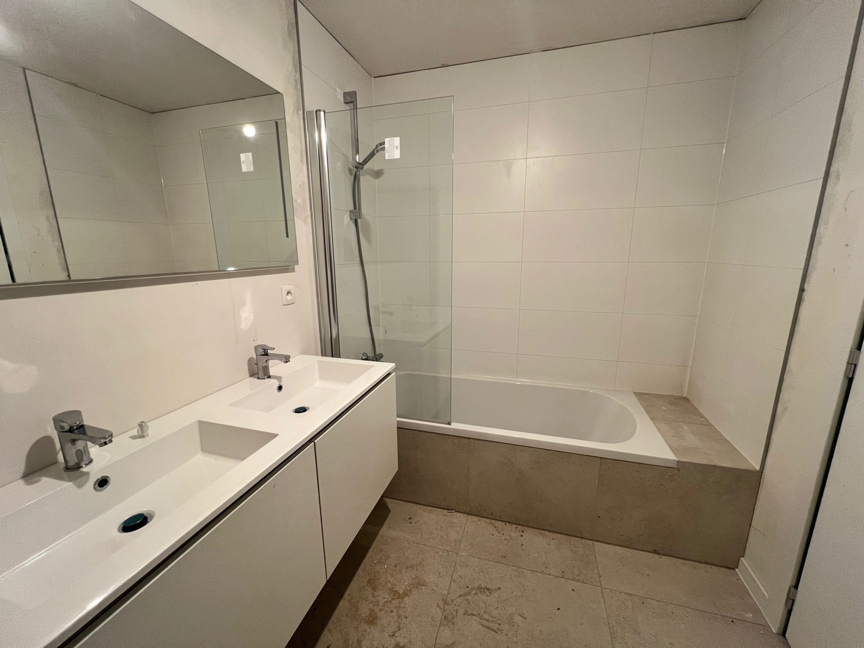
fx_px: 324
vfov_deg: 89.9
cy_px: 324
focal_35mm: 13
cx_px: 432
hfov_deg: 106.2
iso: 250
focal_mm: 1.57
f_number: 1.8
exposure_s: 1/100
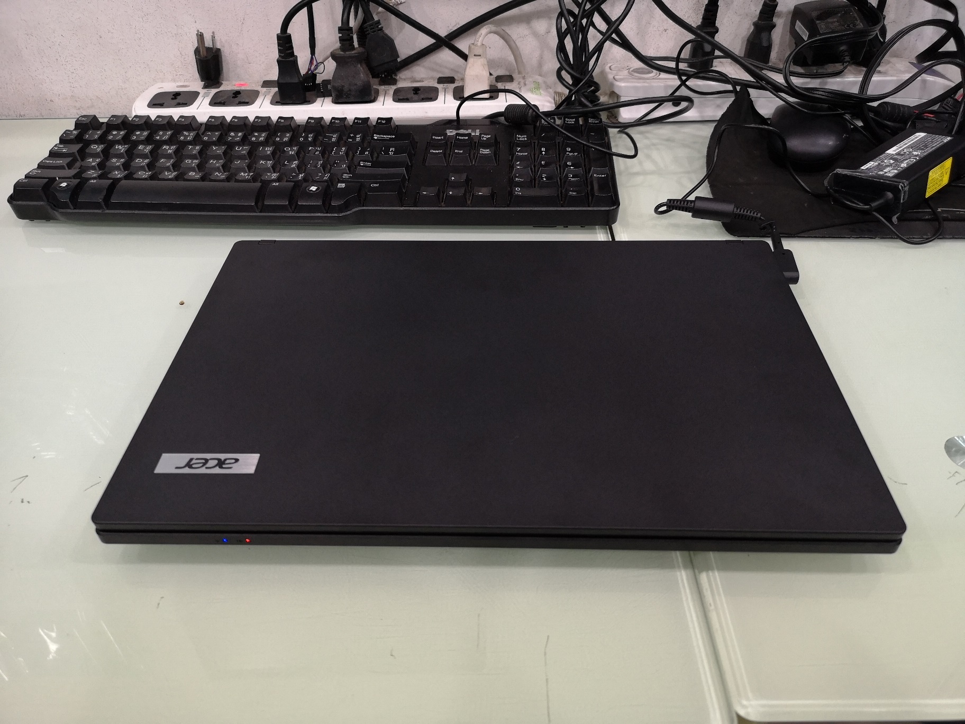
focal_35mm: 27
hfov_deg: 65.3
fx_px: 753
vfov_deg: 51.4
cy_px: 362
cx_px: 482
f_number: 1.8
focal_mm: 3.95
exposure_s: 1/100
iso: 400
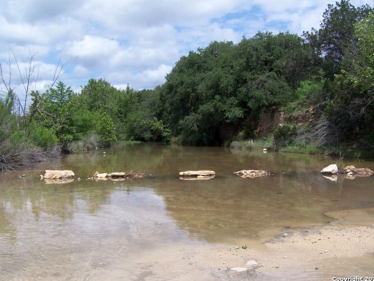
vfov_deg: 36.0
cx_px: 185
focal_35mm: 40
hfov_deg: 46.8
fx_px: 432
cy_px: 142
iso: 80
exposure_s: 1/1000
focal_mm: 6.3
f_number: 4
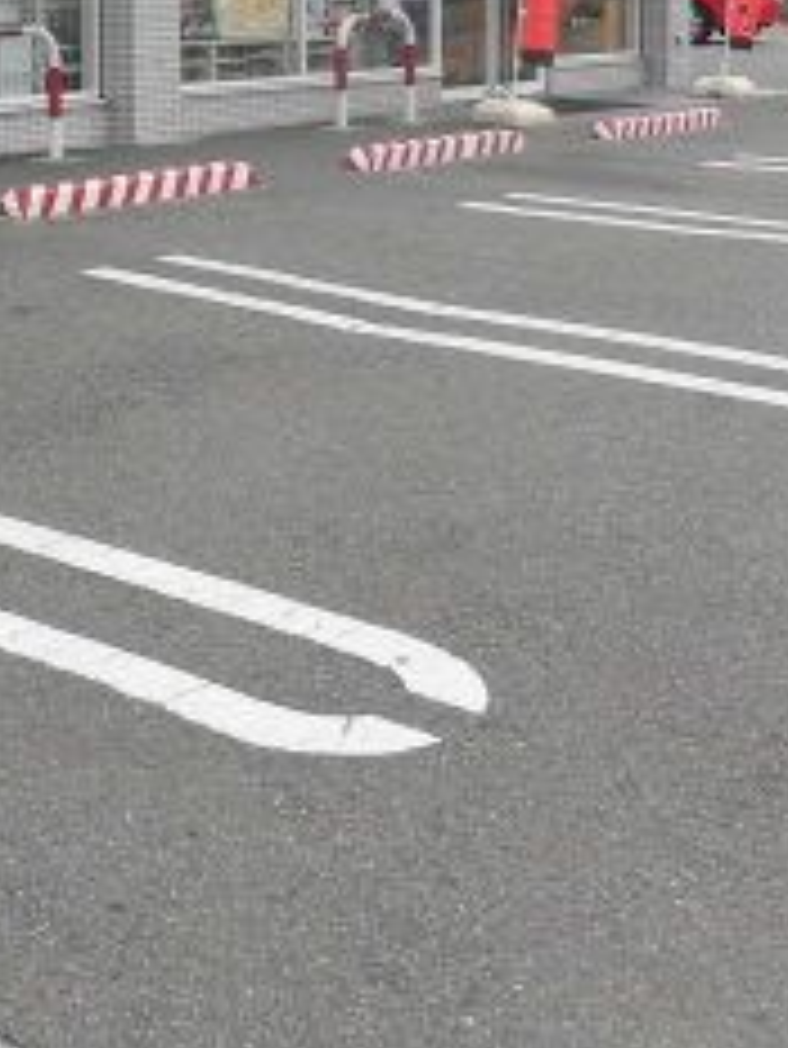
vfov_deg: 28.3
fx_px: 2001
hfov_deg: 21.0
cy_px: 117
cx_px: -122
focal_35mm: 66
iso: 100
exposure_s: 1/800
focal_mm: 4.3
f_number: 3.1
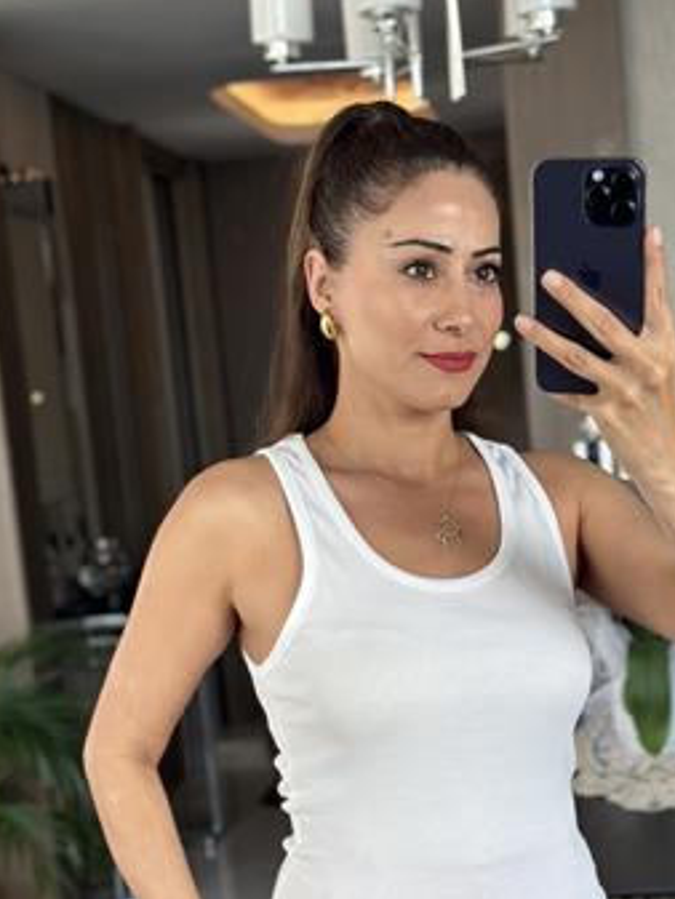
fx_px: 1871
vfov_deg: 26.8
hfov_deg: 20.4
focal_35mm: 72
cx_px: 392
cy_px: 643
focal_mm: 6.86
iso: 125
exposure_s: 1/67
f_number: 1.78
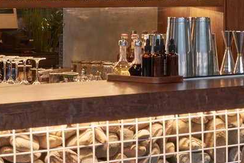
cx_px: 225
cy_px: -63
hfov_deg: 13.4
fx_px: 1031
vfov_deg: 8.9
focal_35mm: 152
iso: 100
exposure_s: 1/2
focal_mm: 30
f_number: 9
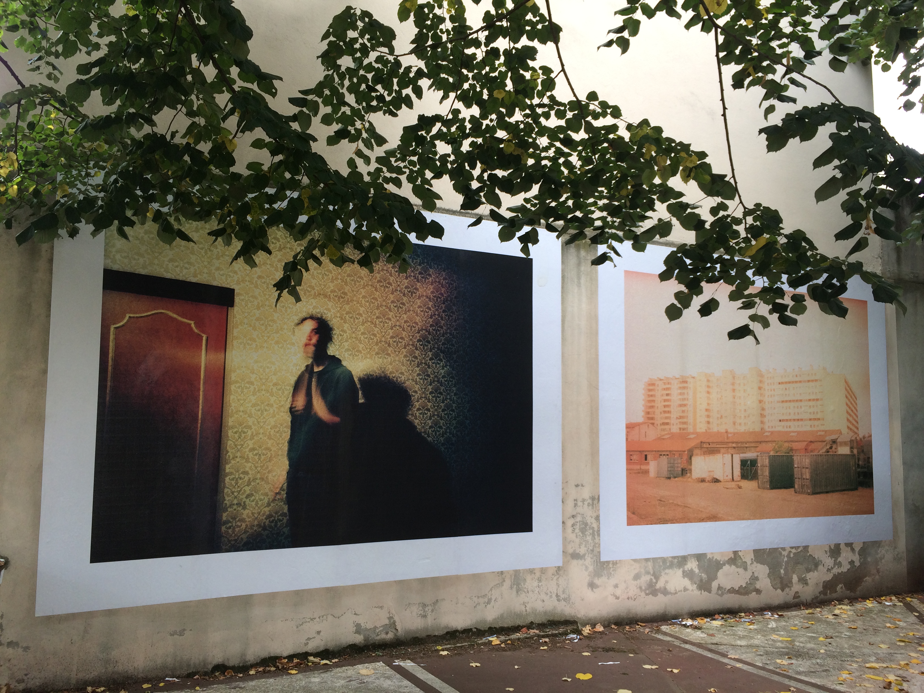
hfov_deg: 61.7
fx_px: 774
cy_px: 346
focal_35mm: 29
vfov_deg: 48.2
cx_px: 462
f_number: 2.2
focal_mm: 4.15
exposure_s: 1/108
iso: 32
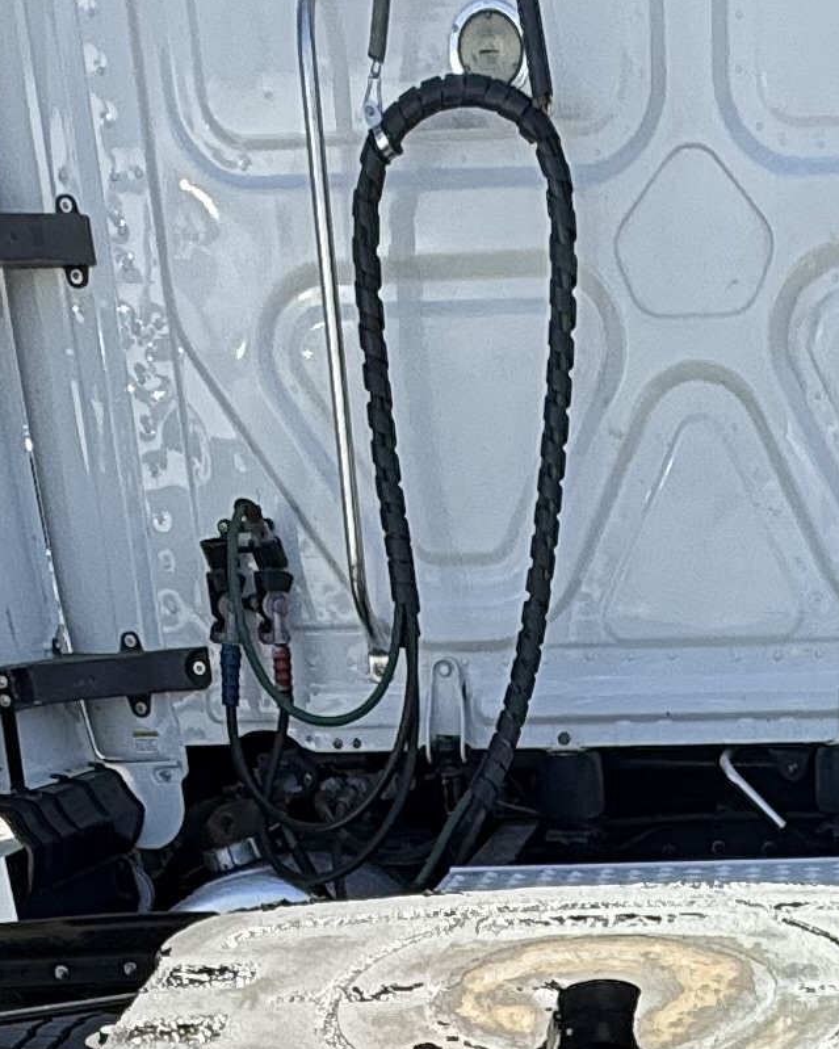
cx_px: 725
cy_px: 1620
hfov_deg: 21.7
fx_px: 2142
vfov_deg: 22.2
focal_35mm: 69
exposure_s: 1/742
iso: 64
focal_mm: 2.22
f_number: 2.2
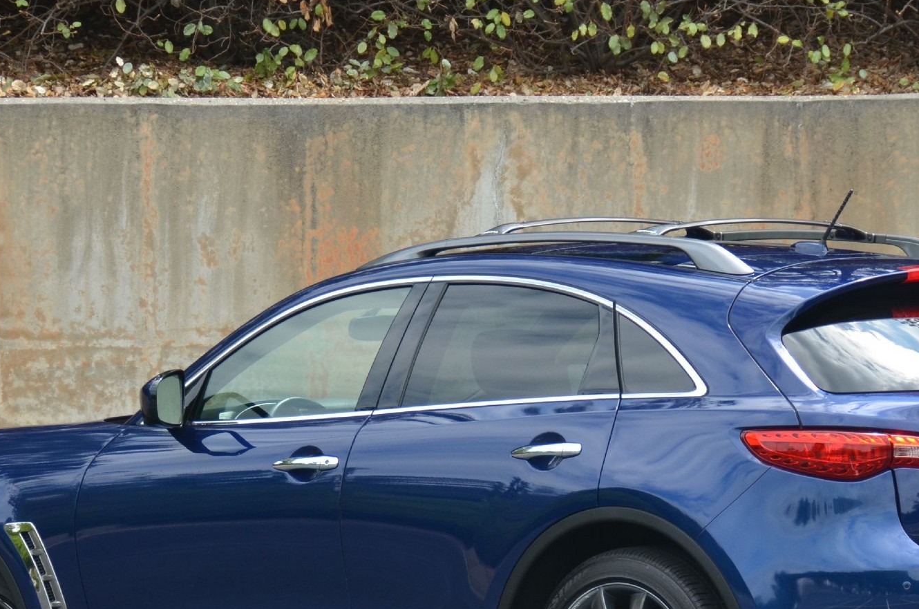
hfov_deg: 7.7
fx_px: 6826
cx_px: 513
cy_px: 436
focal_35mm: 268
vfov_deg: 5.1
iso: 450
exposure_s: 1/1000
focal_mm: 95
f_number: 5.3
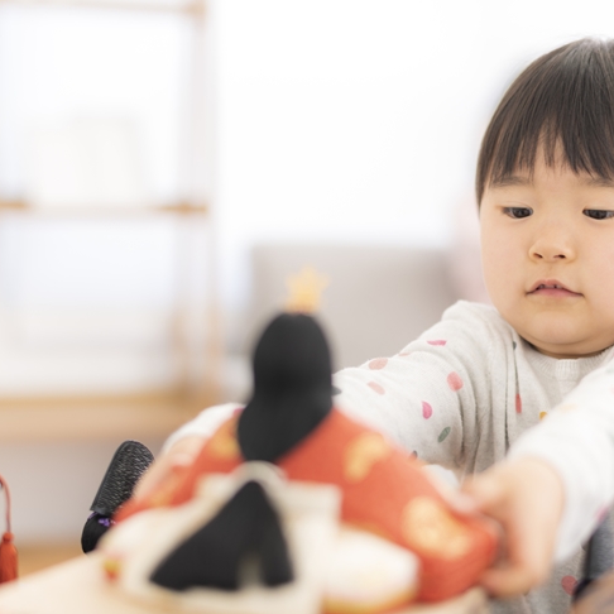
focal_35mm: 75
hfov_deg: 23.0
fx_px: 1505
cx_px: 400
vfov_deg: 23.1
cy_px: 306
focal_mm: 58
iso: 100
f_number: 2
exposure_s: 1/125
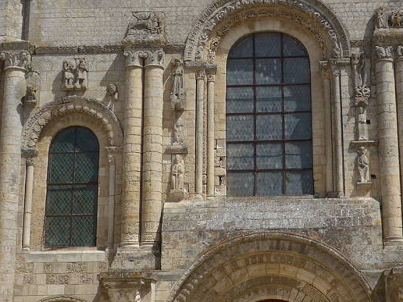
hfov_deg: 26.8
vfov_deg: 20.4
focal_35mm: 72
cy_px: 108
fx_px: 838
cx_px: 284
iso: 80
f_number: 2.8
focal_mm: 6
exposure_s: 1/2000
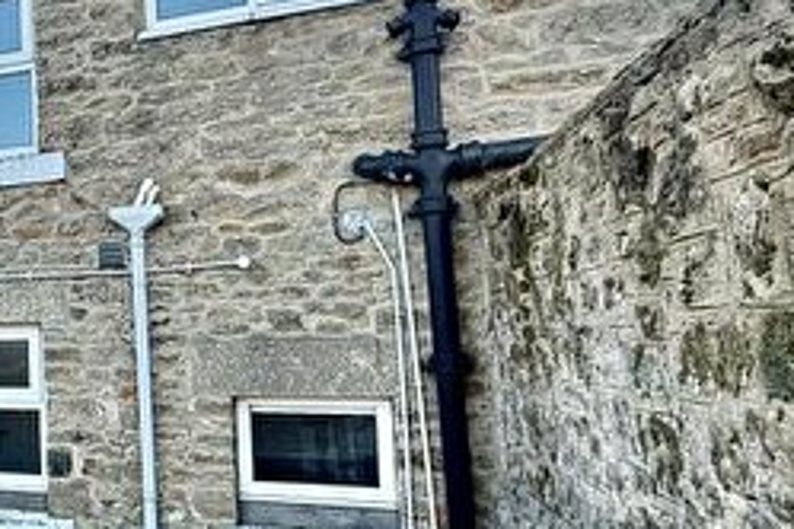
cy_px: 272
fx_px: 904
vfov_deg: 32.6
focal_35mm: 41
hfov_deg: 37.0
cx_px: -143
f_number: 2.2
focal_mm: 2.22
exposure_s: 1/308
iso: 64
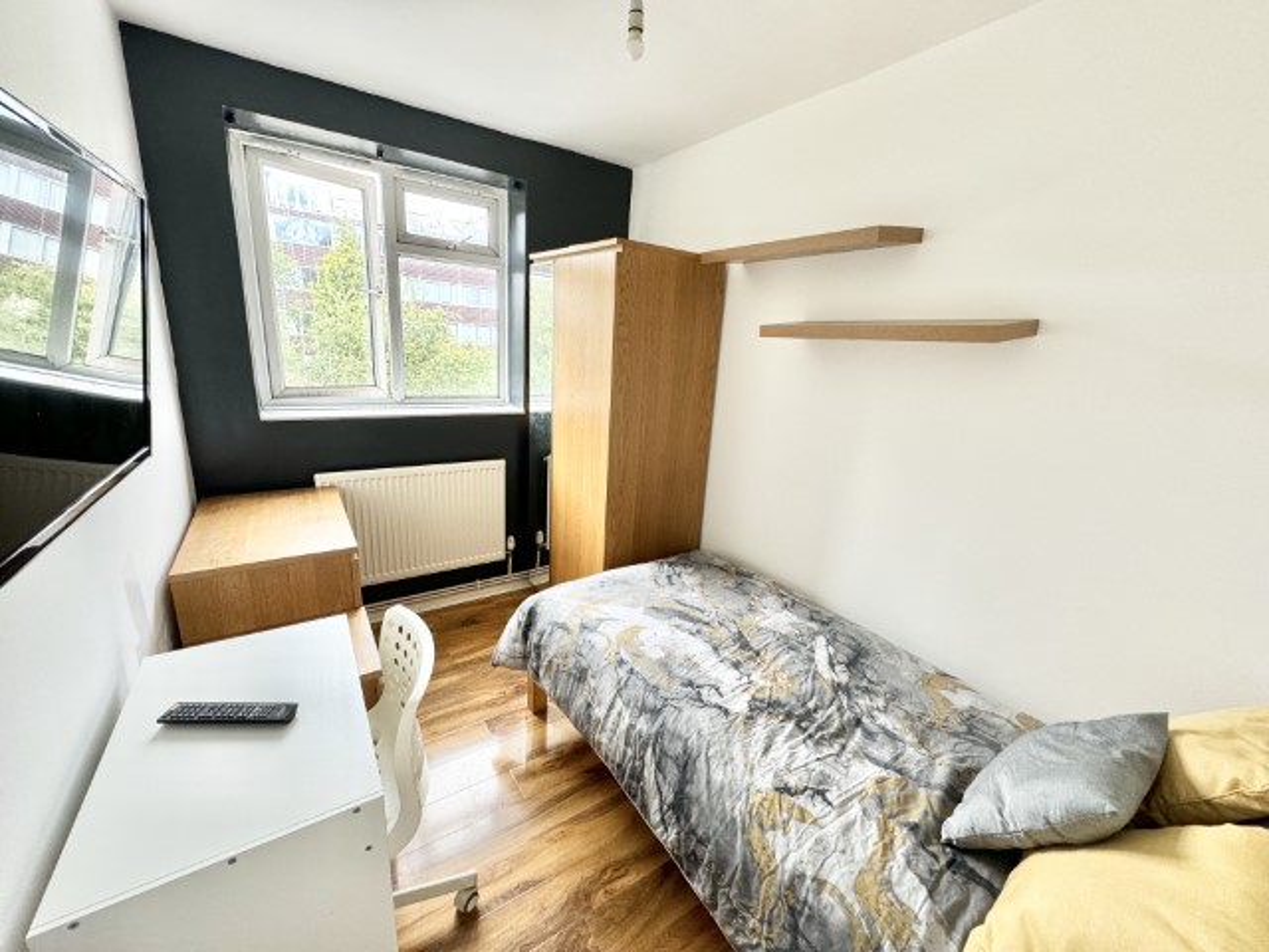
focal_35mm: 14
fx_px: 513
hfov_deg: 102.1
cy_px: 476
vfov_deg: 85.7
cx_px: 634
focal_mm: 2.22
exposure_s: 1/99
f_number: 2.2
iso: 200
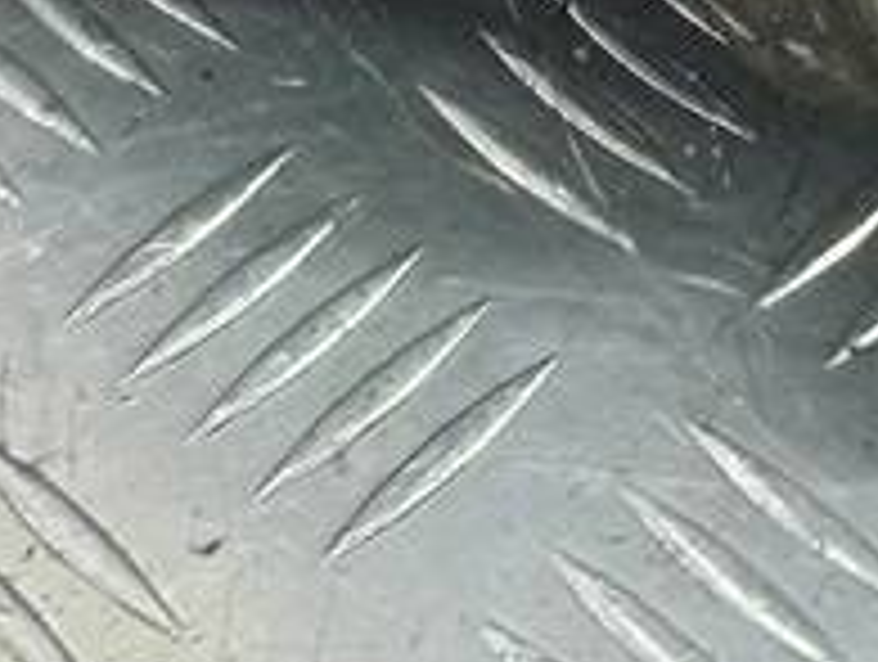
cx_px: 675
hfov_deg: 15.0
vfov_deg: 10.1
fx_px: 3329
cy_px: -851
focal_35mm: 131
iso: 80
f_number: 1.8
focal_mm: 4.6
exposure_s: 1/50
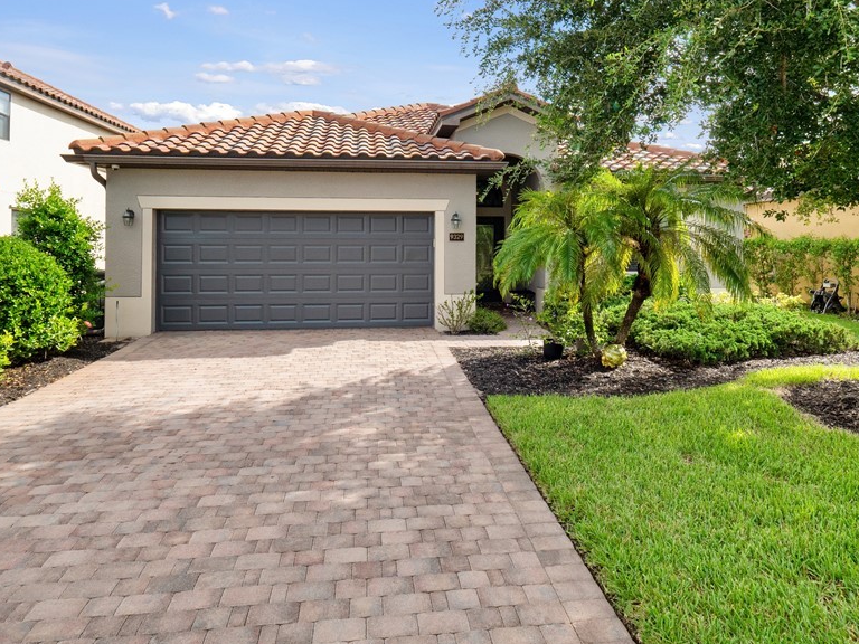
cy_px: 283
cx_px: 455
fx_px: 596
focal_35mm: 24
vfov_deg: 56.7
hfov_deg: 71.5
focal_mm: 9
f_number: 7.1
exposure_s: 1/400
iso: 200
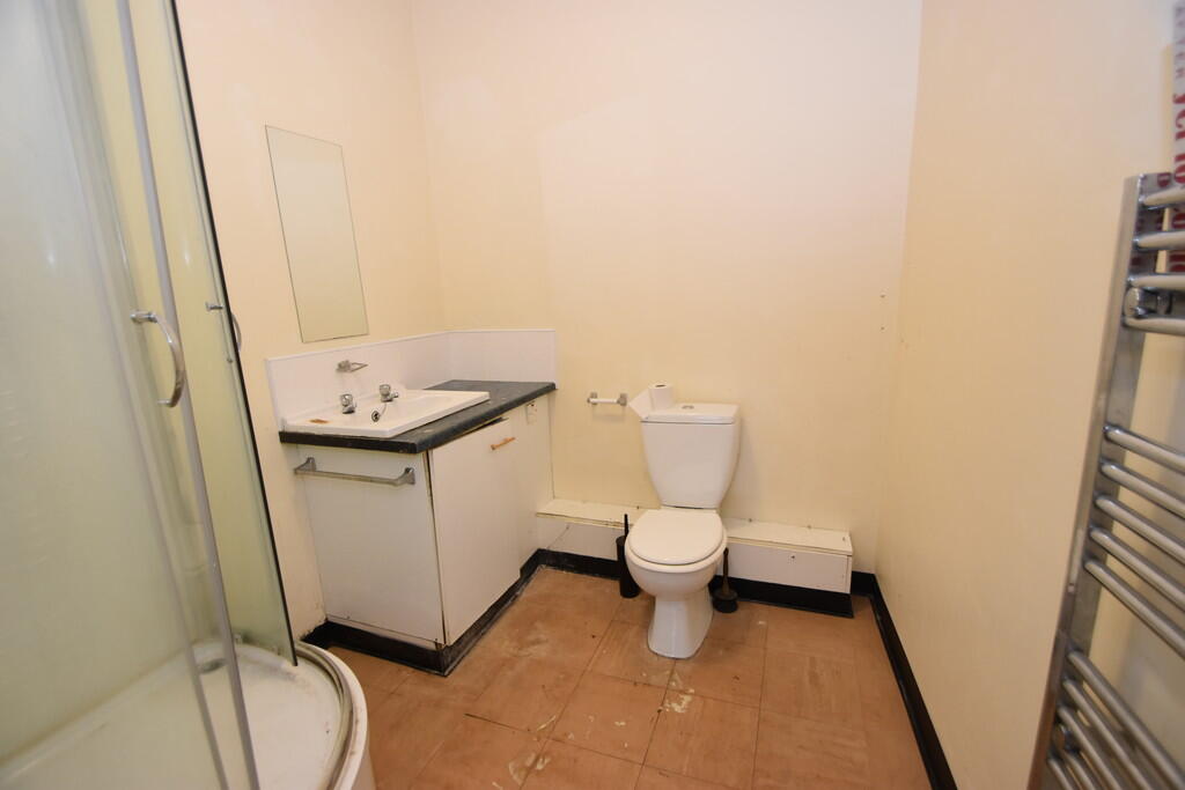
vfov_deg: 77.3
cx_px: 592
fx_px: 494
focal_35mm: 15
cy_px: 395
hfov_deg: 100.4
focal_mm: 10
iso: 800
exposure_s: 1/60
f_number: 4
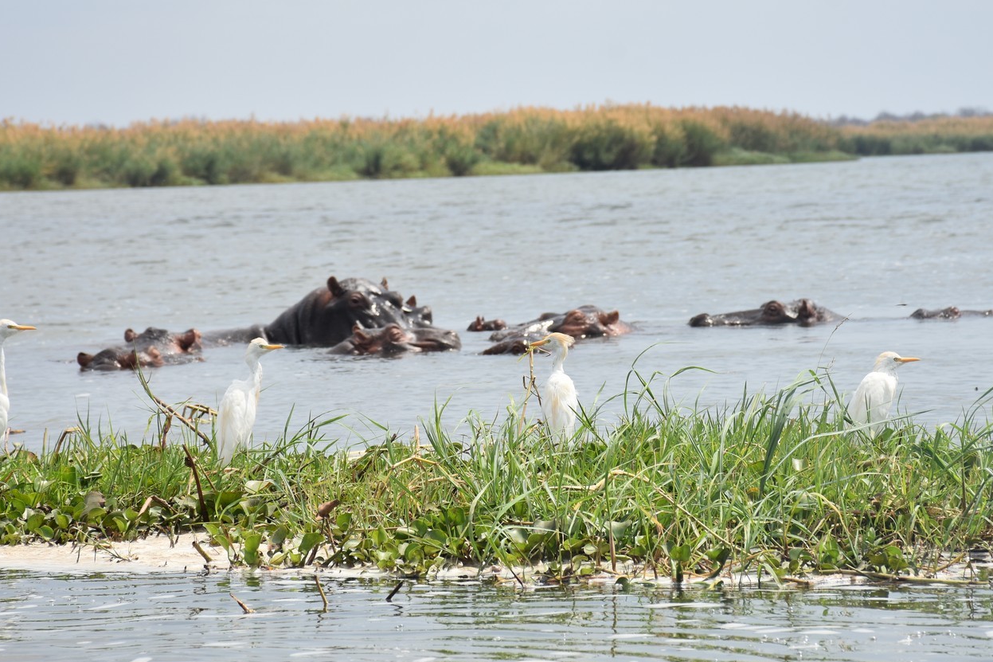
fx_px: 5644
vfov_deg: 6.7
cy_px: 301
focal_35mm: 205
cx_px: 538
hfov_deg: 10.1
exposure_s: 1/500
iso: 110
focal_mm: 105
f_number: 8
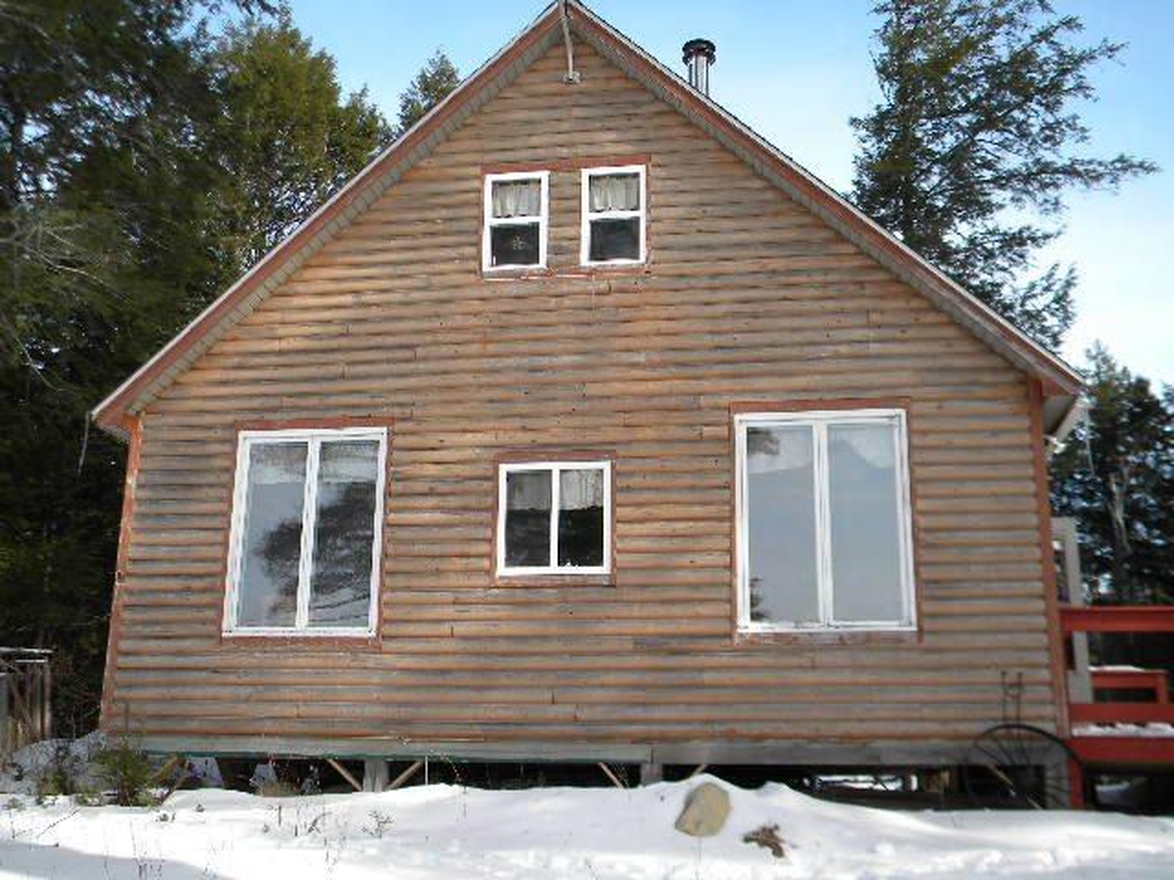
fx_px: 1221
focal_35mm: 36
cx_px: 587
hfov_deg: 51.4
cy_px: 440
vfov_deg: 39.7
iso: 80
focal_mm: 6.4
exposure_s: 1/388
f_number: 3.7
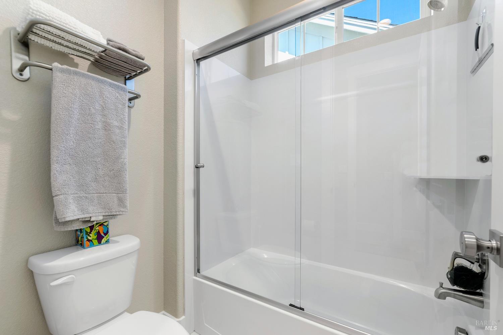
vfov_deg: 77.3
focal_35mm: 15
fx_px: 210
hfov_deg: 100.4
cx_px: 252
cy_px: 168
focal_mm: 10
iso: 250
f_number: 8
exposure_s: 1/5
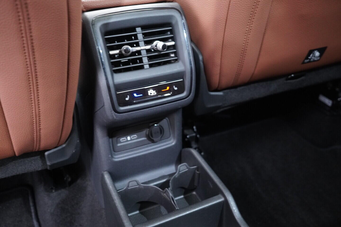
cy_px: 114
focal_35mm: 36
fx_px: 341
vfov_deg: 36.9
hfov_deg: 53.1
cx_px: 170
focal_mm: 24
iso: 2500
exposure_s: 1/40
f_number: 2.8
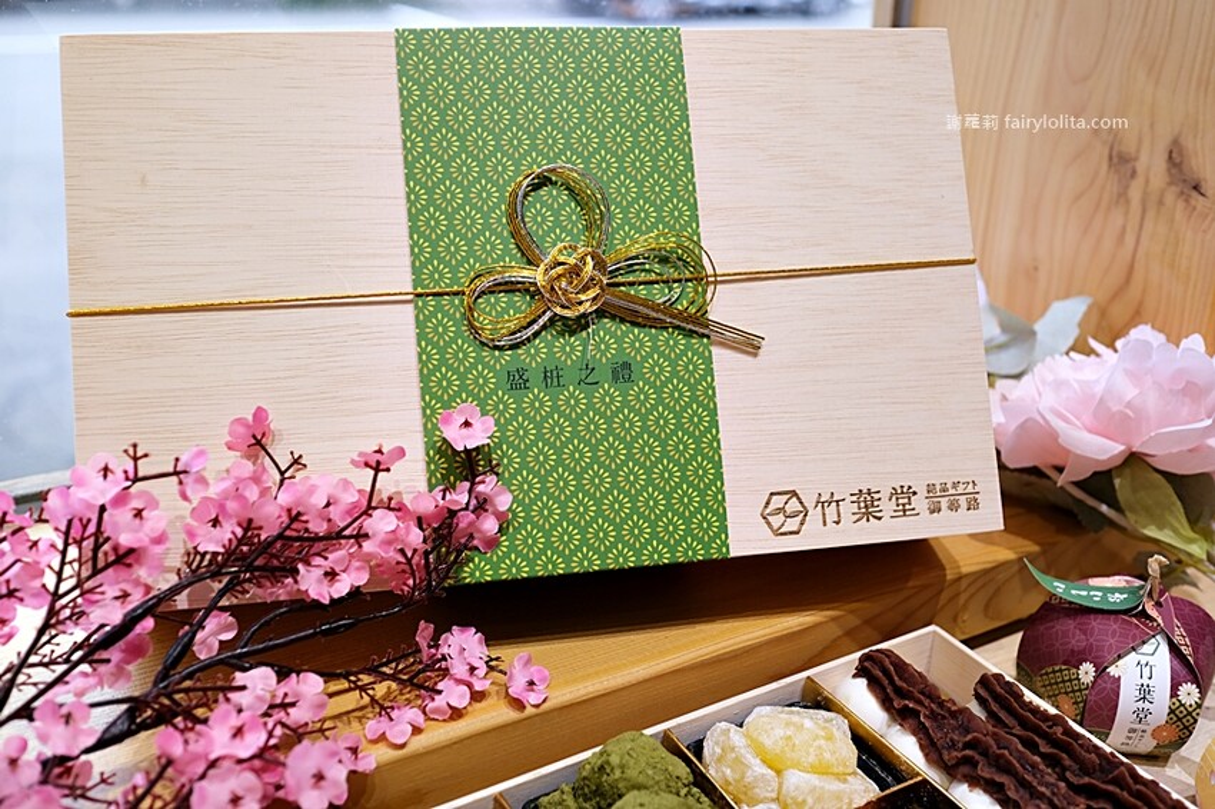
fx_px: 1181
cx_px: 608
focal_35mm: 35
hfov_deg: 54.5
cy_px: 404
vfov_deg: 37.8
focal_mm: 23
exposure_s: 1/34
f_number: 3.6
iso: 160
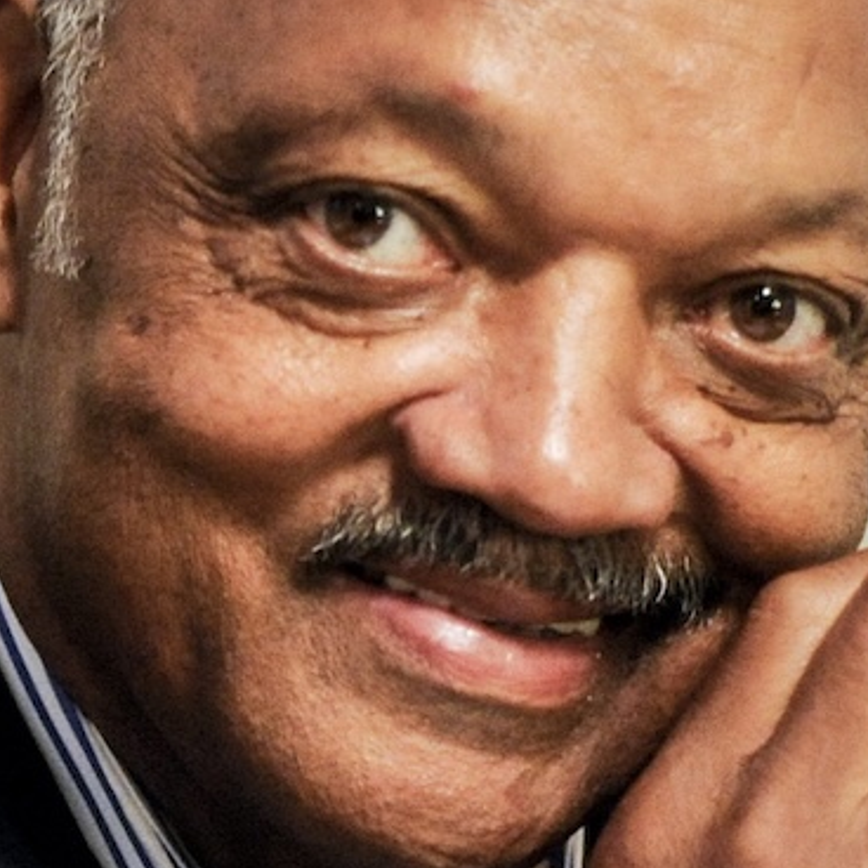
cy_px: 829
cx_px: -24
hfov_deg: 7.5
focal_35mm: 231
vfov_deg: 7.6
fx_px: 6553
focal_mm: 50
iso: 2500
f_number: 2.2
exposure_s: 1/125
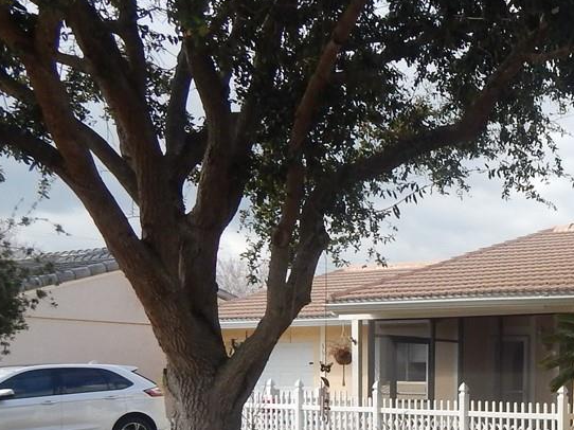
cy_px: 436
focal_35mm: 65
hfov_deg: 26.0
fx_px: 1077
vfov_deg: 21.7
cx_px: 720
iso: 125
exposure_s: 1/800
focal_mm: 4
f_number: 3
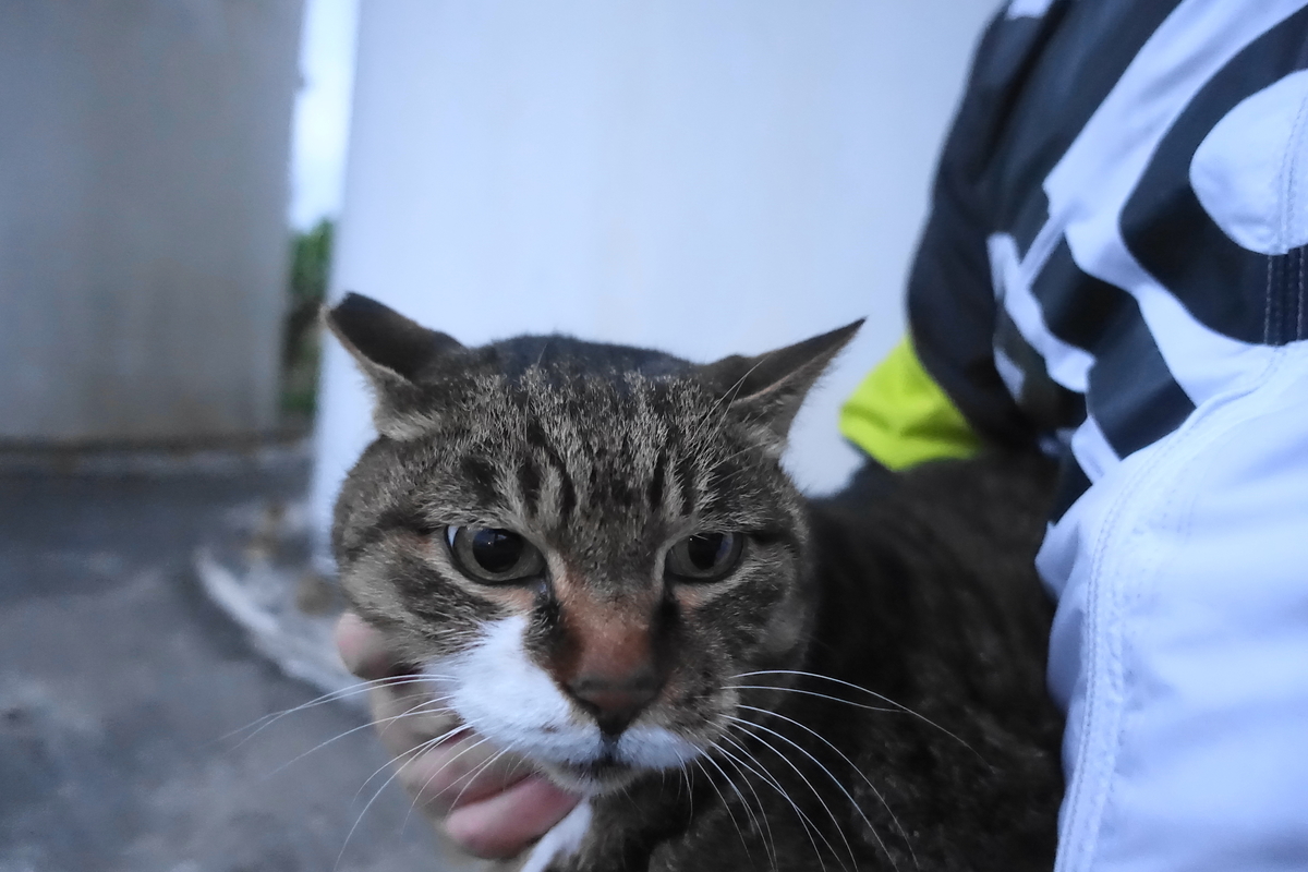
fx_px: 872
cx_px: 654
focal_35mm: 24
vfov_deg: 53.1
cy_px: 436
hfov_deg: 73.7
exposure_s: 1/50
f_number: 1.8
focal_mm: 8.8
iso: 6400
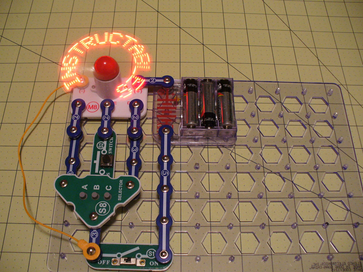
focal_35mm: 37
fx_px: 388
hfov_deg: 50.1
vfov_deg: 38.7
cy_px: 136
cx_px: 182
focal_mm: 6.1
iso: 200
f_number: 2.8
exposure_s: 1/15
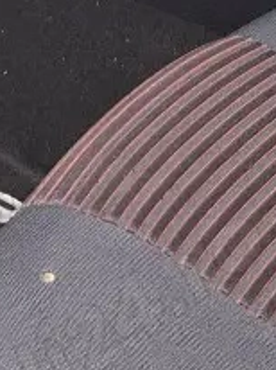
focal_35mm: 149
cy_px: -502
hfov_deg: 9.9
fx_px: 1587
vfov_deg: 11.2
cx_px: 188
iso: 64
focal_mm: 5.54
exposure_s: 1/100
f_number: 1.8
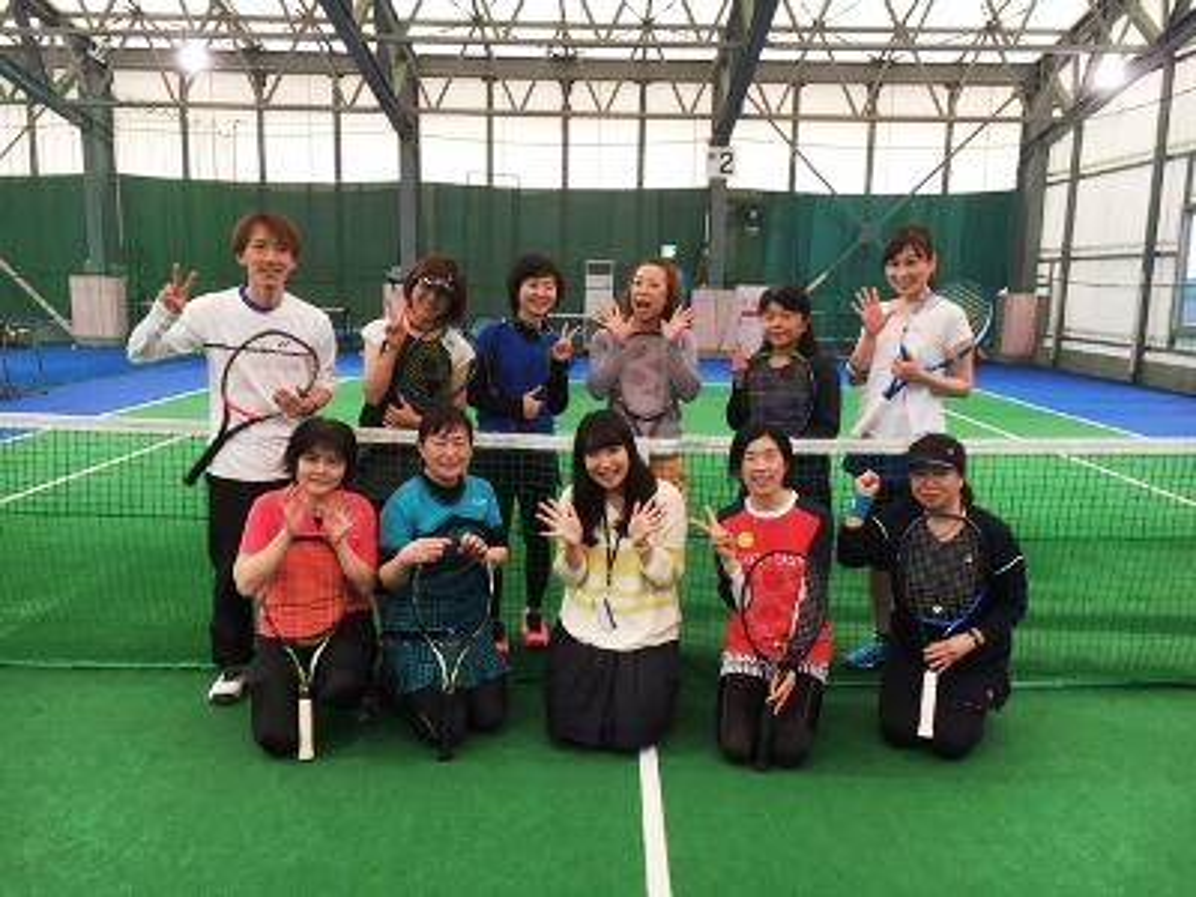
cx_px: 598
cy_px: 448
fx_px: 1002
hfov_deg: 61.7
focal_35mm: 29
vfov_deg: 48.2
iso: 40
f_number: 2.2
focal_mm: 4.2
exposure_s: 1/30
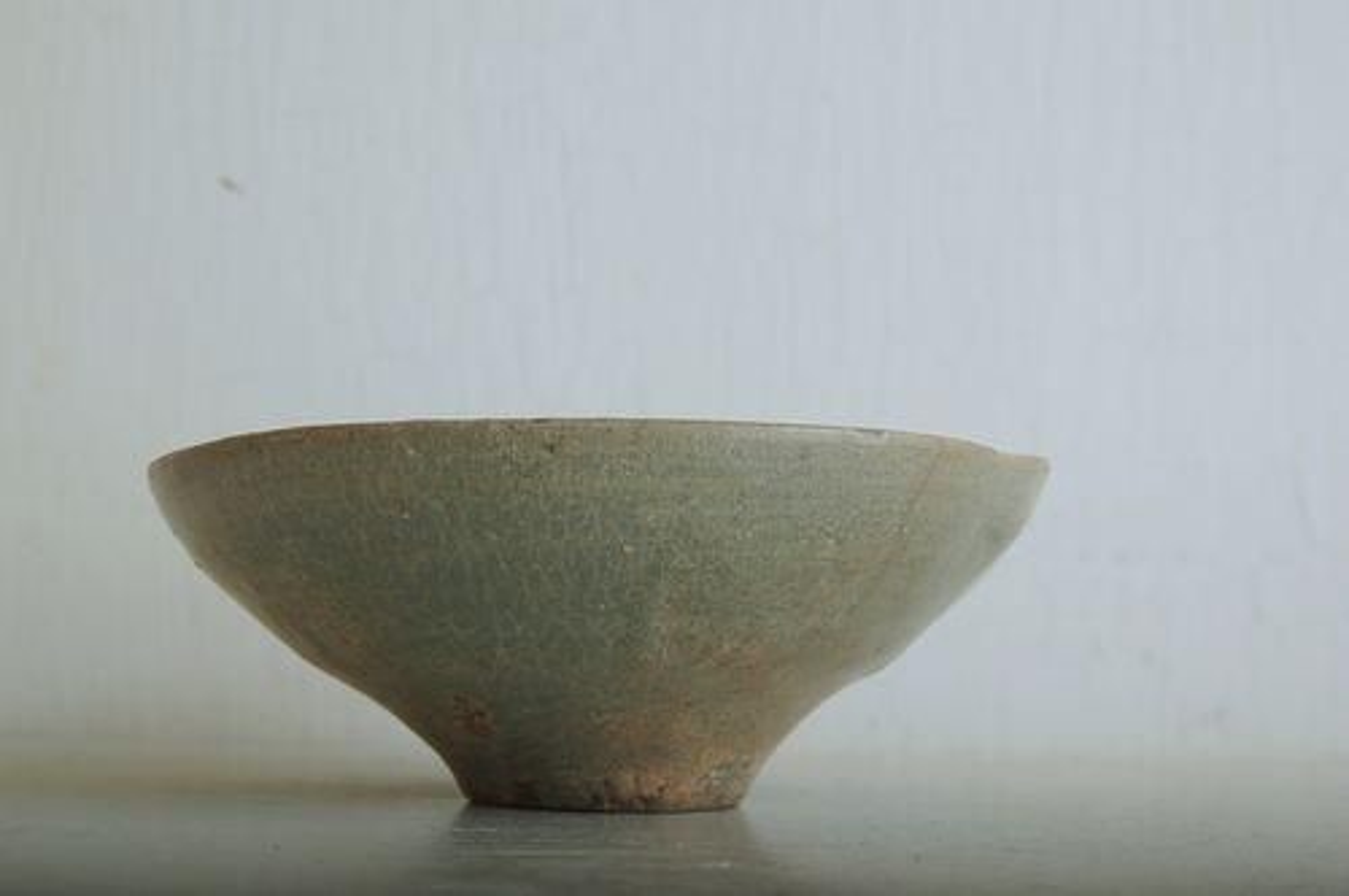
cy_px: 448
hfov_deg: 27.0
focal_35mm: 75
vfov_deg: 18.1
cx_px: 674
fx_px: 2807
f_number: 6.3
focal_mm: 50
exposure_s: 1/13
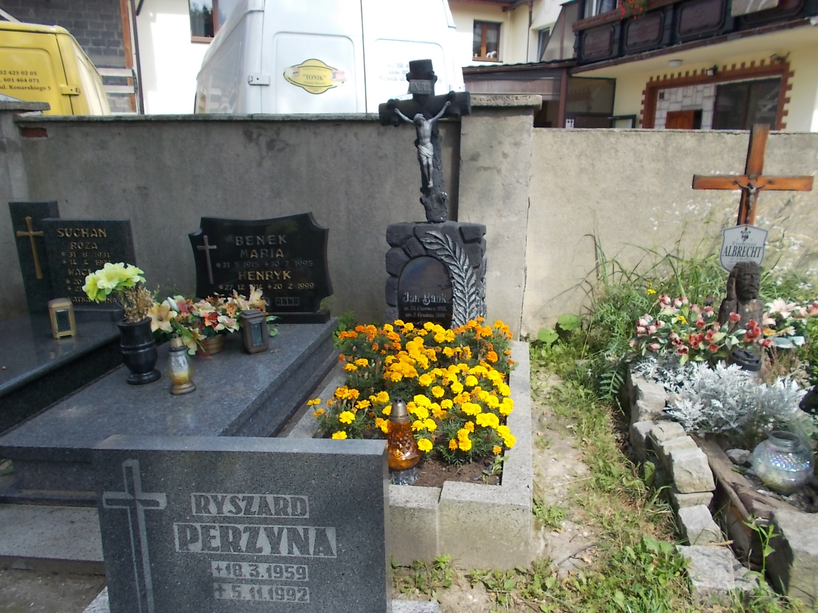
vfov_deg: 53.1
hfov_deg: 67.3
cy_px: 306
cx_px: 409
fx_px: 614
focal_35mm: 26
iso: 80
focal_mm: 4.6
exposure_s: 1/80
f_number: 8
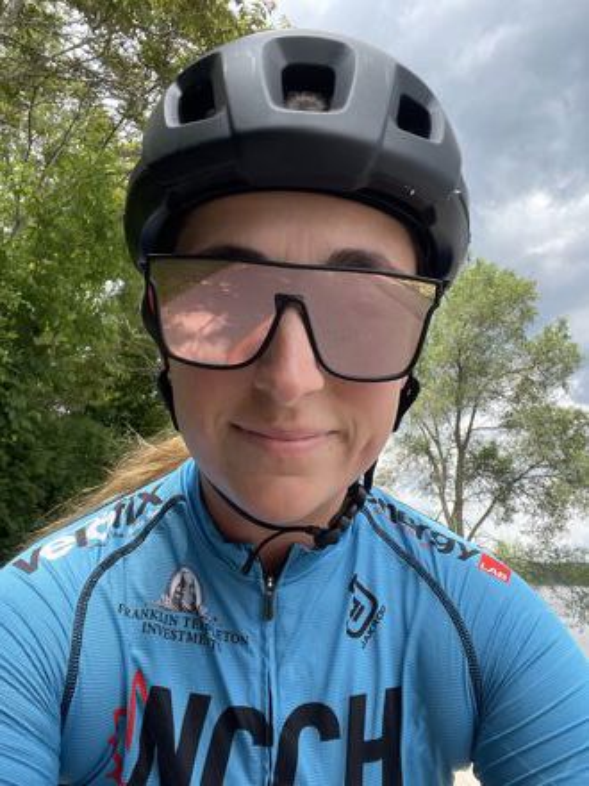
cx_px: 294
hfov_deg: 46.8
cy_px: 393
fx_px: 681
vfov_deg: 60.0
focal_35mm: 30
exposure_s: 1/302
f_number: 2.2
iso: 25
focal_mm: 2.71
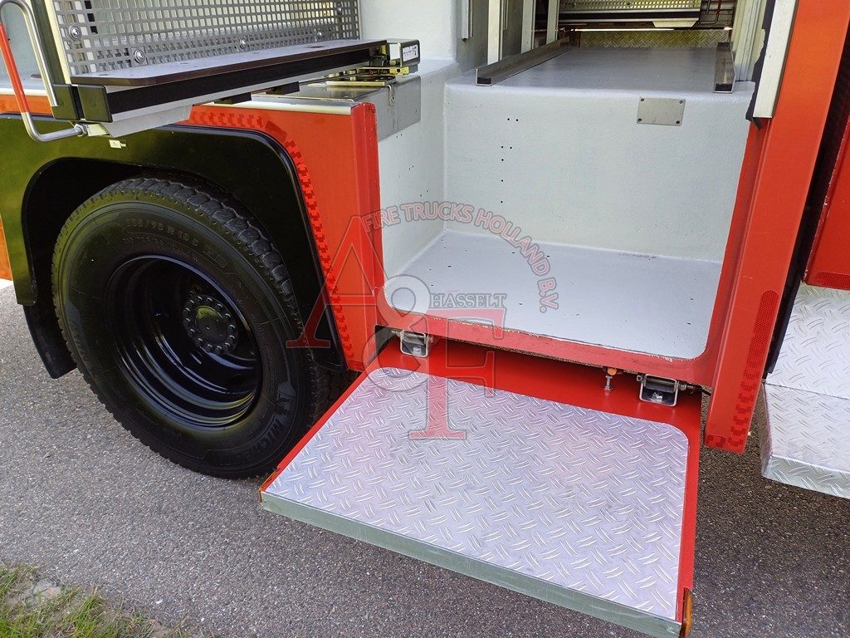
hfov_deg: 69.4
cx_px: 425
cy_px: 319
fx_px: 614
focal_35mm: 25
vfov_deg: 54.9
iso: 50
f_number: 1.8
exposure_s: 1/100
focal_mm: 4.65
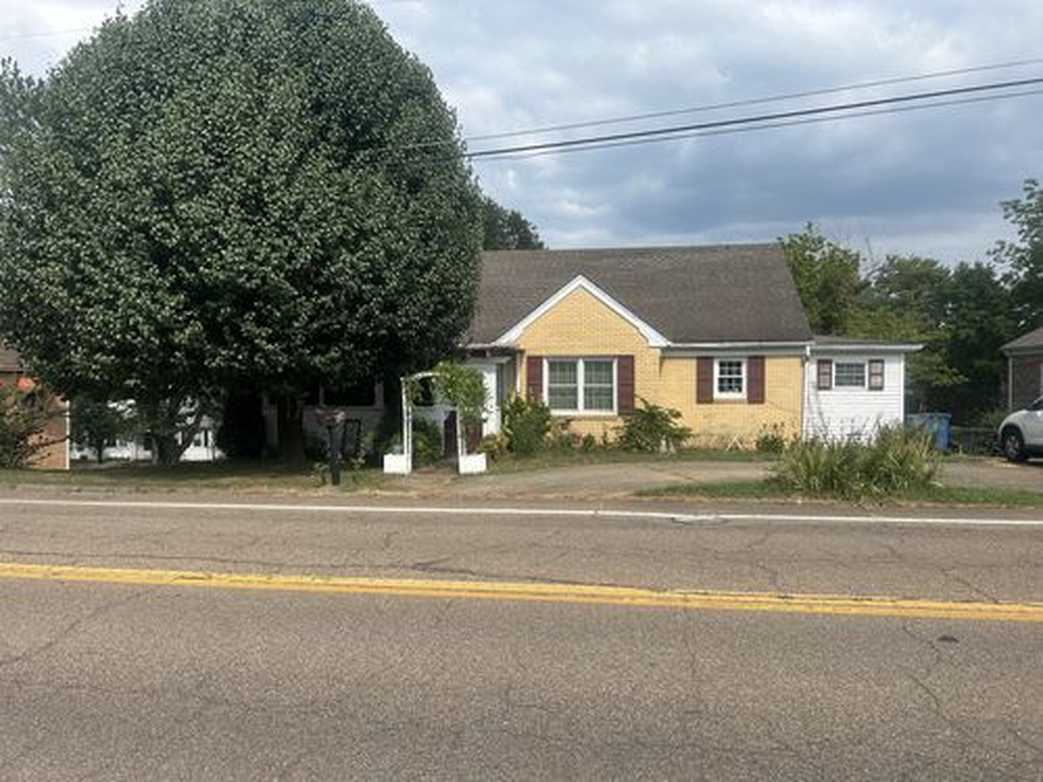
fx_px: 783
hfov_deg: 67.3
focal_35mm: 26
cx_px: 522
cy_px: 391
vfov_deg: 53.1
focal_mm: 5.7
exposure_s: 1/3968
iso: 50
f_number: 1.5
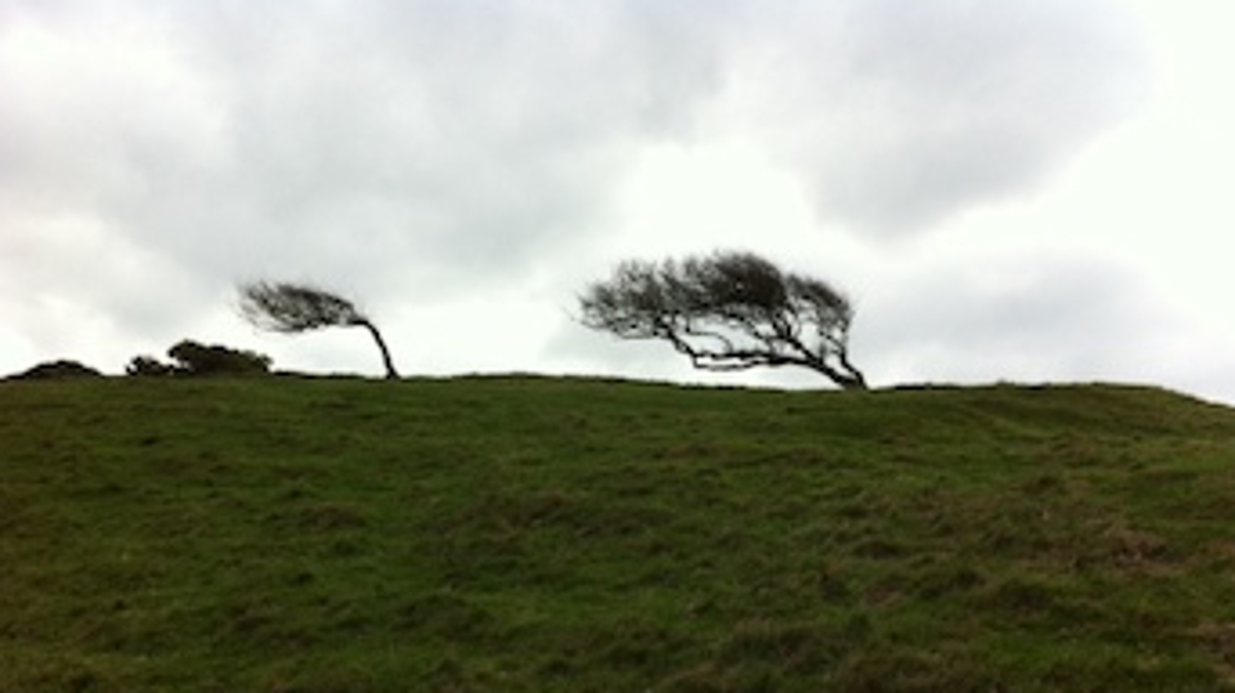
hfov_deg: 51.6
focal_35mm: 39
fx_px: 1277
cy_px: 457
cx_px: 614
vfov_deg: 30.2
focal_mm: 3.85
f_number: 2.8
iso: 80
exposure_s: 1/314
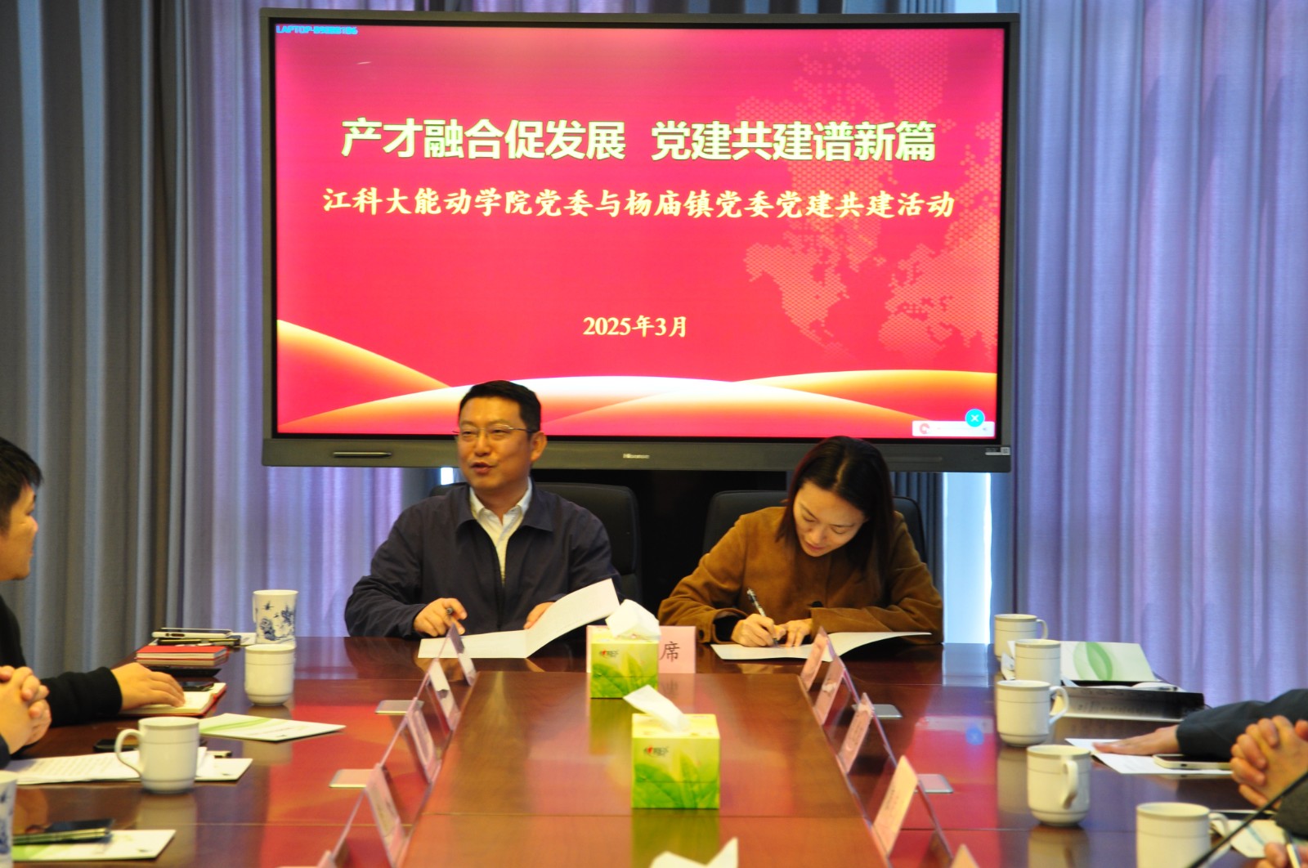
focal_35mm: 75
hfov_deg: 27.0
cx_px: 654
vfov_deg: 18.1
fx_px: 2721
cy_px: 434
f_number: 6.3
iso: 450
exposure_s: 1/15
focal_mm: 50
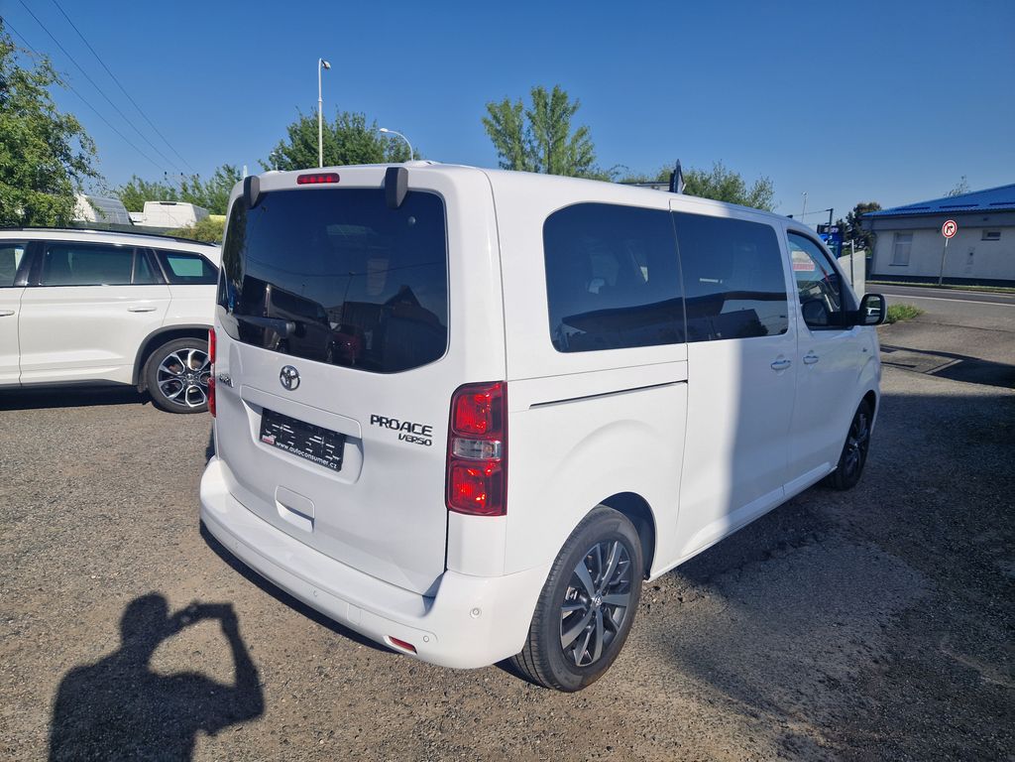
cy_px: 381
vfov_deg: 58.9
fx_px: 674
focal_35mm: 23
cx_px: 508
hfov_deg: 73.9
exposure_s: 1/2976
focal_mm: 5.4
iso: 50
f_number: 1.8
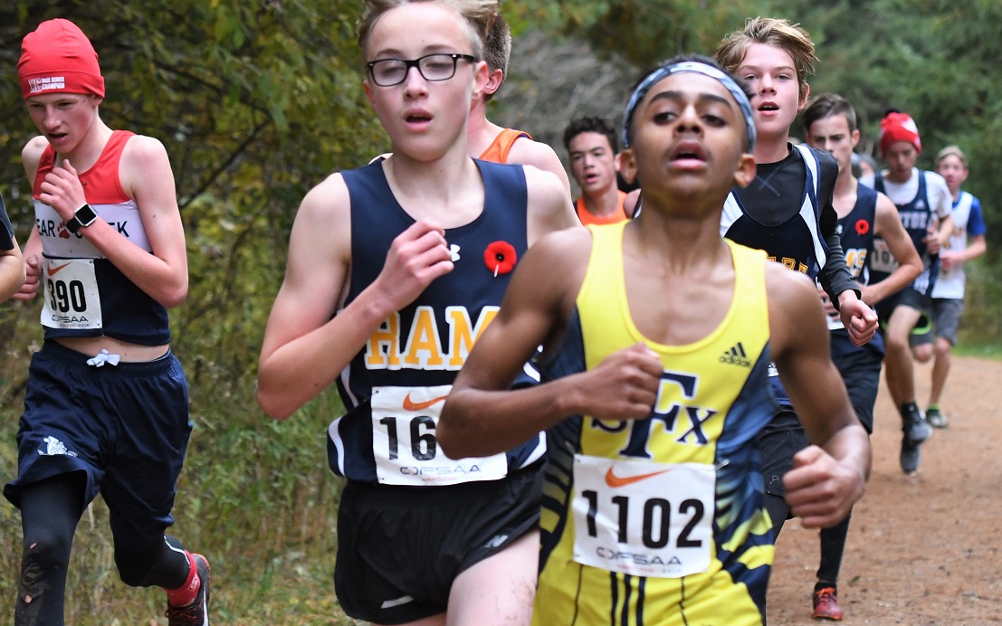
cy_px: 295
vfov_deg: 12.1
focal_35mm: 108
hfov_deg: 19.3
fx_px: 2949
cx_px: 505
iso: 1250
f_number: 4
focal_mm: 70
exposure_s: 1/1000
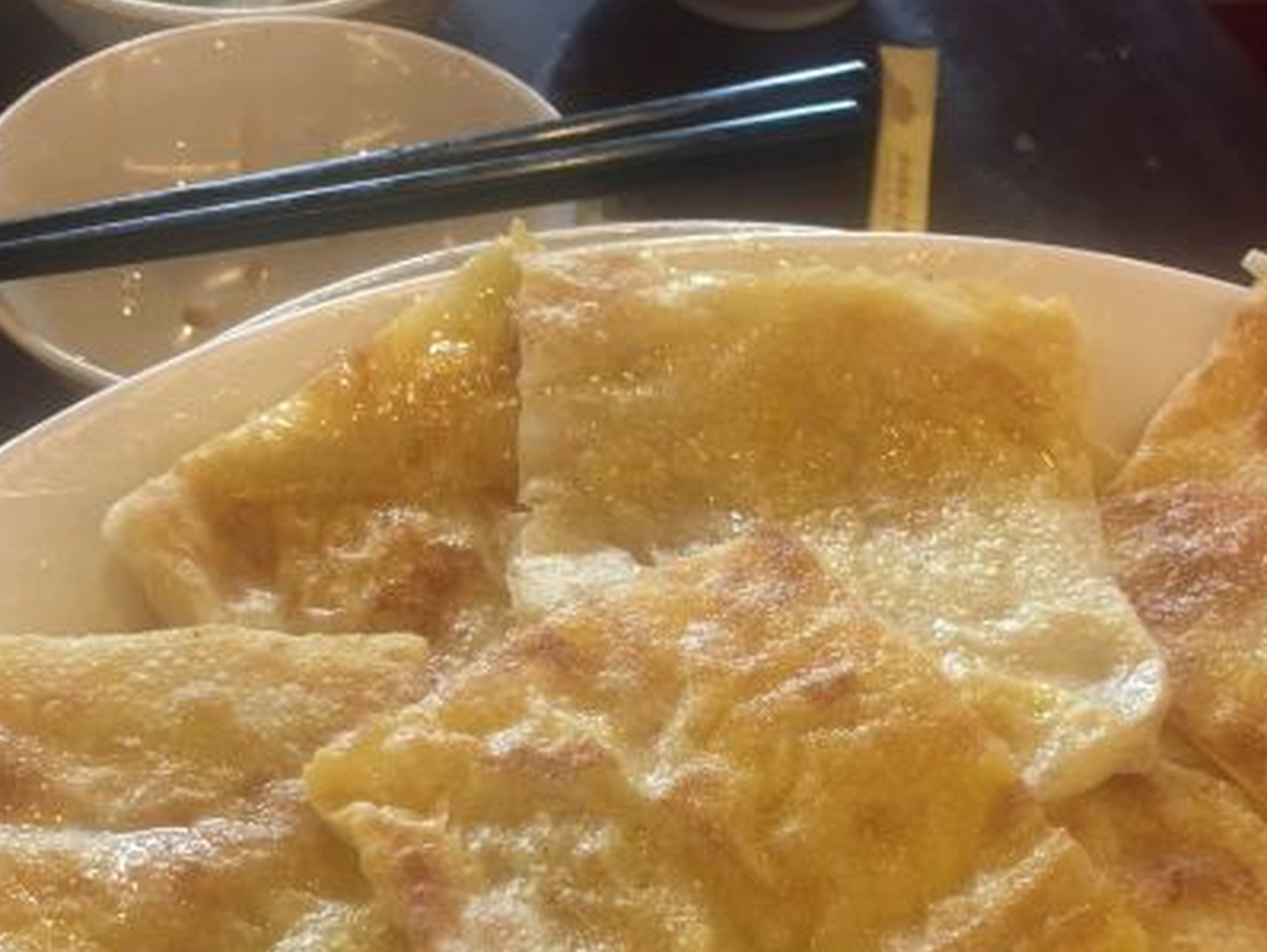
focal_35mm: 51
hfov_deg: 37.5
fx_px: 1868
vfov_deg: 27.7
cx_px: 621
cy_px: 823
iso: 50
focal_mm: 4.15
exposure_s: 1/17
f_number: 2.2
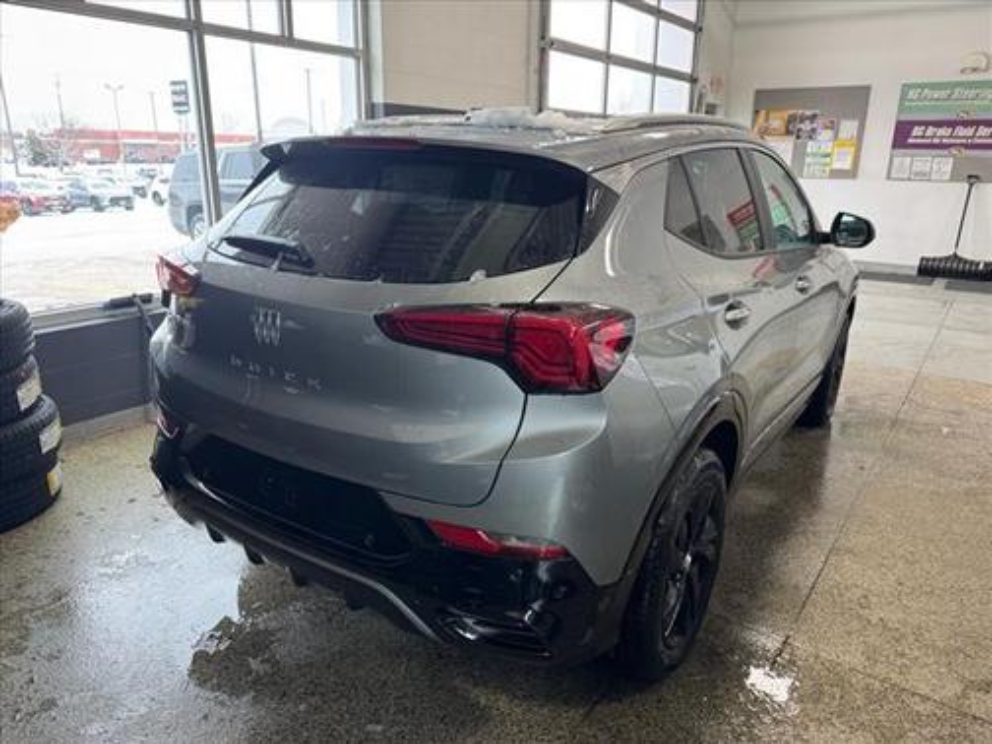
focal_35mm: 24
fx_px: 688
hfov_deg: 71.6
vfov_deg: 56.8
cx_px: 496
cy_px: 372
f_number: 1.78
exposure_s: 1/60
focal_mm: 6.76
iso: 125
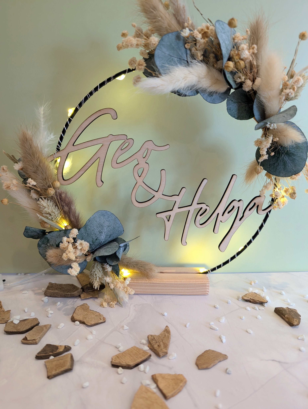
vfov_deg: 71.5
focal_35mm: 24
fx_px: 284
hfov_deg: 56.9
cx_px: 154
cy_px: 204
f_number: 1.68
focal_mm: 6.9
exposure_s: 1/31.4
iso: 18
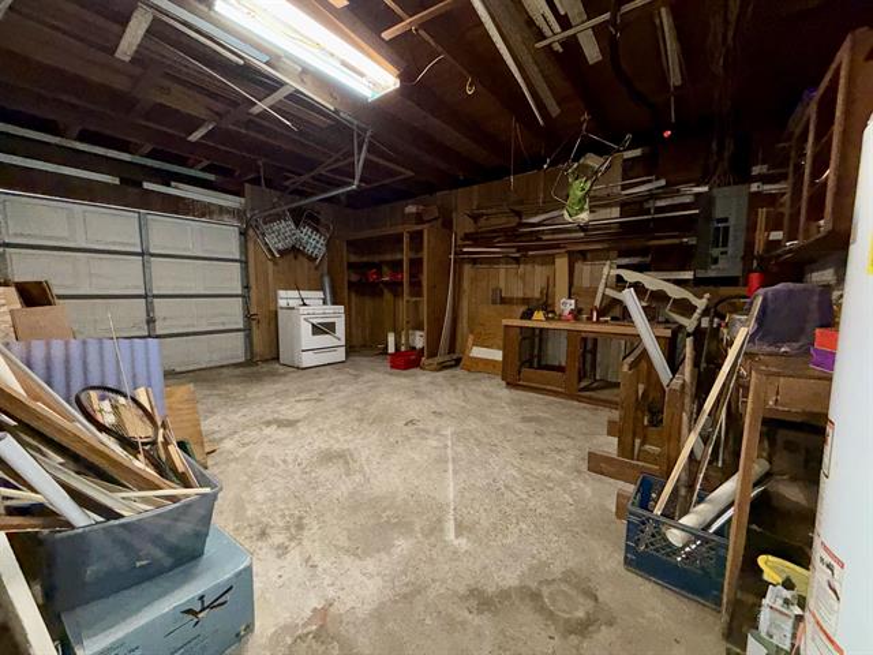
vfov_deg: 85.7
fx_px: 353
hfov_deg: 102.1
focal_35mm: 14
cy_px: 328
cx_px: 436
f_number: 2.2
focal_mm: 2.22
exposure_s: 1/40
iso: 200
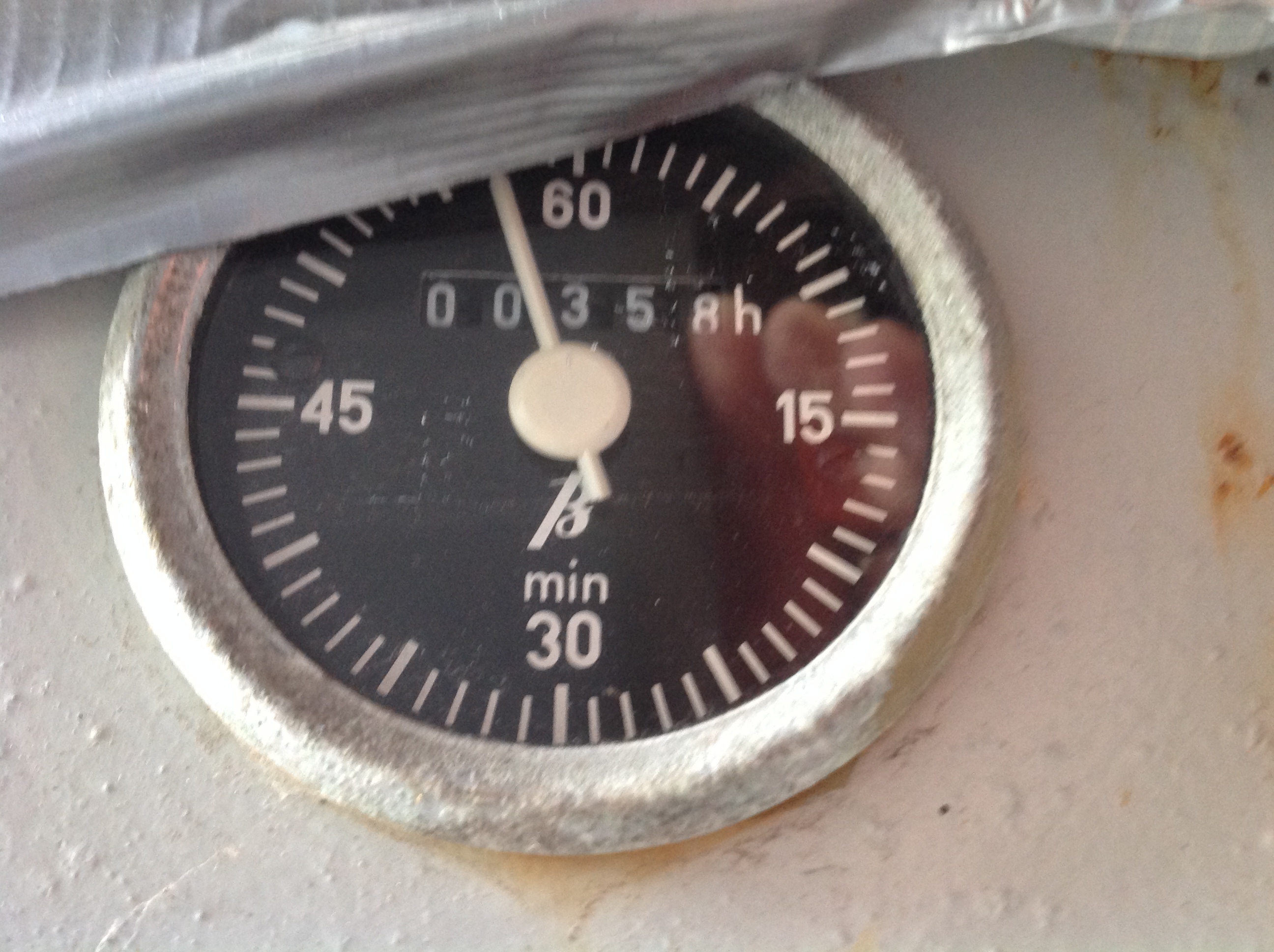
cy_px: 476
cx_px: 637
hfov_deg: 52.7
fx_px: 1286
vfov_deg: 40.6
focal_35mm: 35
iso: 250
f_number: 2.4
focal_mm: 4.28
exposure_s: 1/15
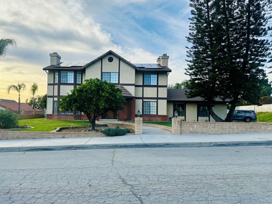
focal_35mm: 28
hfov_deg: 63.2
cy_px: 106
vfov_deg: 49.7
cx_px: 116
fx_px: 220
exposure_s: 1/2732
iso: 80
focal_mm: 6.86
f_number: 1.78
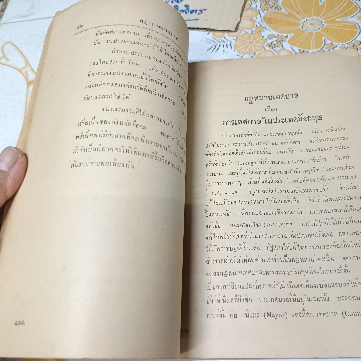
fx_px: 342
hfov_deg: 55.4
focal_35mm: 29
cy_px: 180
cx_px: 209
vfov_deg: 55.6
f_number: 1.7
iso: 1341
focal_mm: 5.31
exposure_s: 1/25
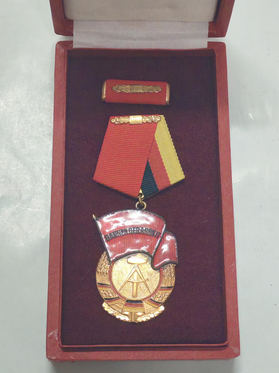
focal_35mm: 68
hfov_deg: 21.6
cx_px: 140
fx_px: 731
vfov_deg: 28.6
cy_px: 186
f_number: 1.95
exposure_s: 1/33
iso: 800
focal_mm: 5.52
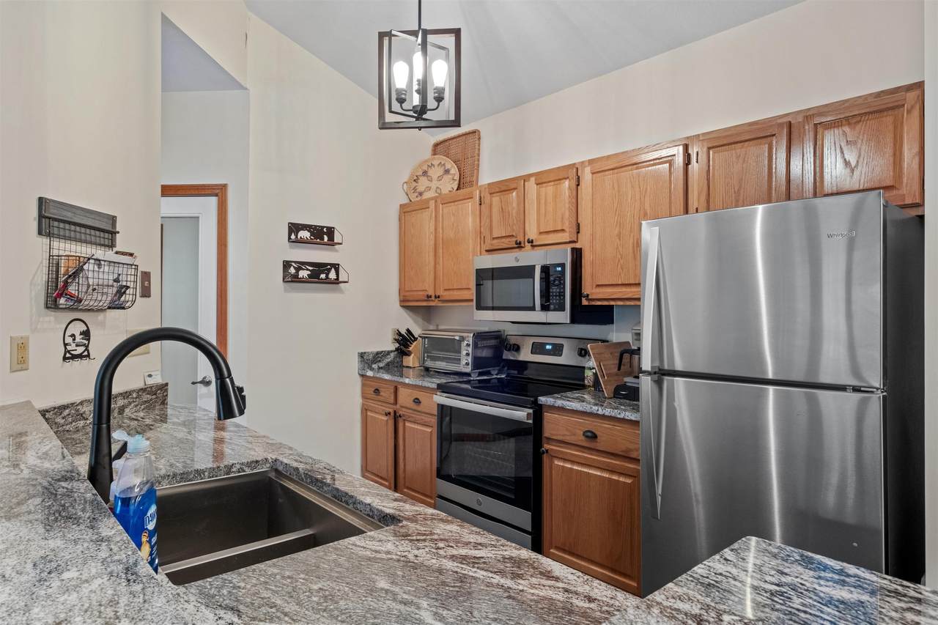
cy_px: 312
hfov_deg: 81.2
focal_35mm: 21
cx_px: 469
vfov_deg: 59.5
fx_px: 547
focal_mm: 13.8
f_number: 8
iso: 1250
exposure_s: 1/2
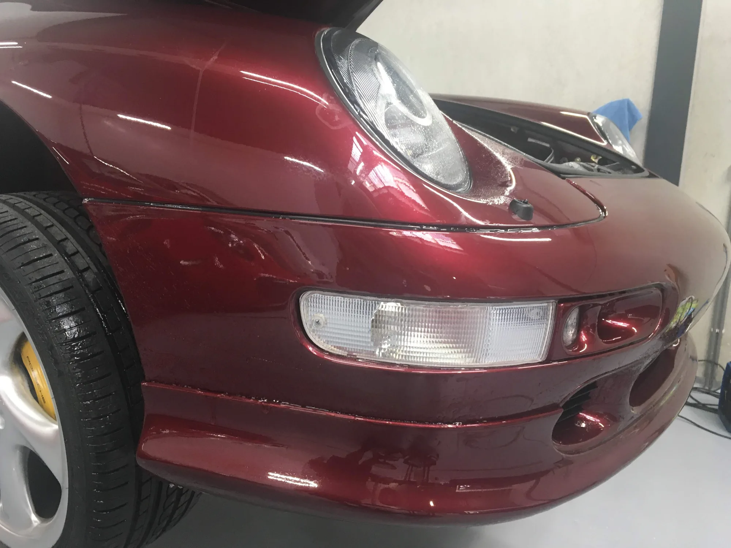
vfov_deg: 48.2
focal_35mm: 29
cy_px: 274
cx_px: 366
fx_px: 612
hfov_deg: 61.7
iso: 50
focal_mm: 4.15
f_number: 2.2
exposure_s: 1/33
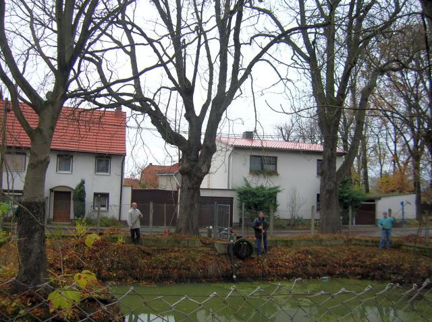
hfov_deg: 54.0
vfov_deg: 41.7
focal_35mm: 34
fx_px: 424
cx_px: 216
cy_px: 161
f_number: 2.9
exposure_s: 1/43.7
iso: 50
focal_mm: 5.7
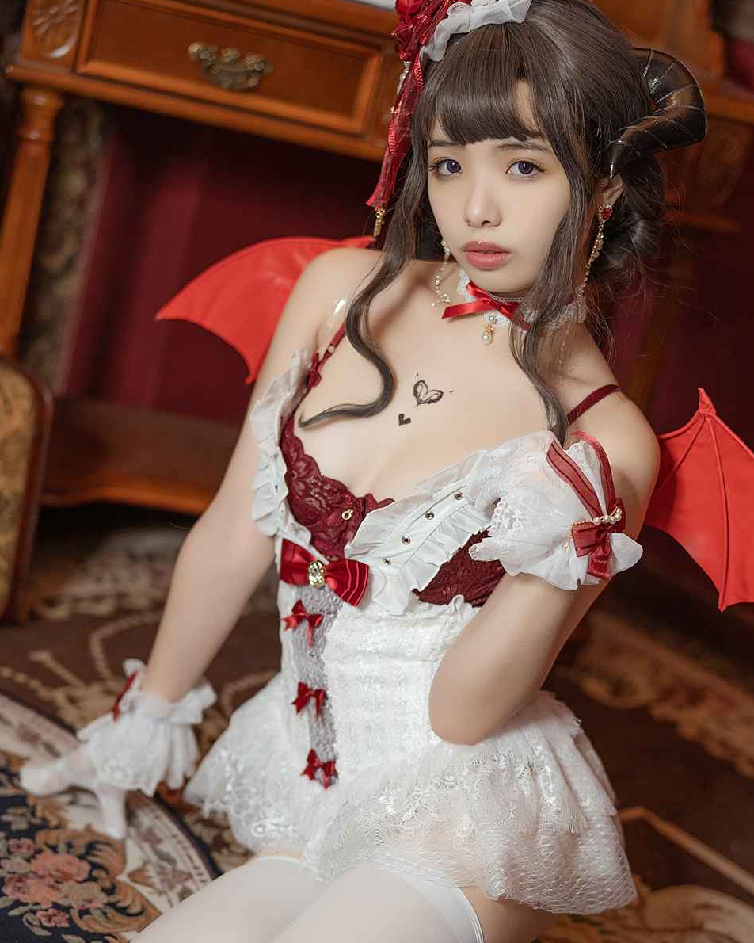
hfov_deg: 21.6
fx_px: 1980
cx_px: 400
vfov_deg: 26.7
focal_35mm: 71
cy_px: 580
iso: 400
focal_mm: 50
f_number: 1.6
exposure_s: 1/100
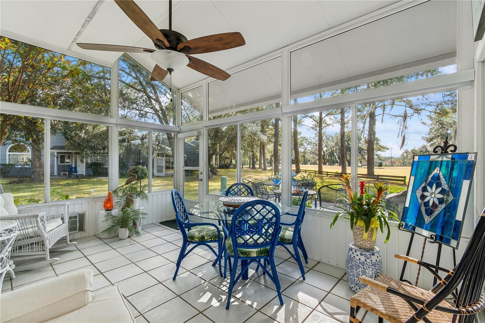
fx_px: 202
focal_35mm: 15
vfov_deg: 77.3
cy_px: 162
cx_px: 242
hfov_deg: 100.4
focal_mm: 10
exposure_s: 1/60
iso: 200
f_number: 8
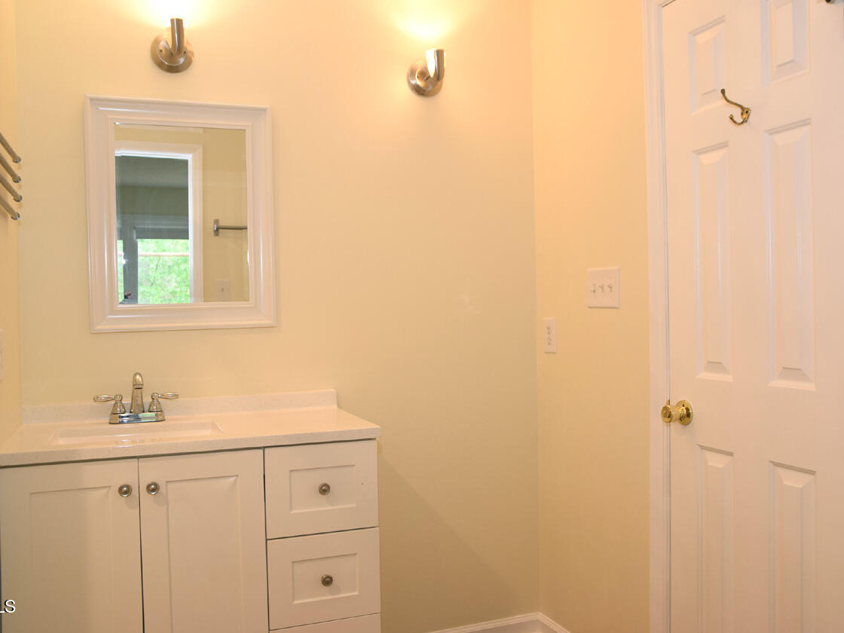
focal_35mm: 33
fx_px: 805
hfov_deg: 55.3
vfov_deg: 42.9
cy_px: 313
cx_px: 446
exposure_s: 1/60
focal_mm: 20
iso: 720
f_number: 4
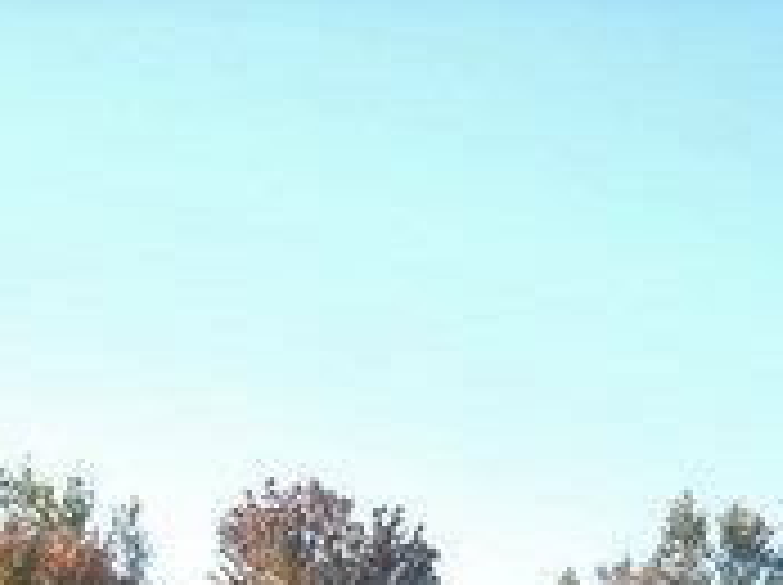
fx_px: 2914
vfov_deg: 10.7
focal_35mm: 129
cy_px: 1071
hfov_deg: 15.3
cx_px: 464
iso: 64
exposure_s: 1/323
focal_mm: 5.7
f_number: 2.8
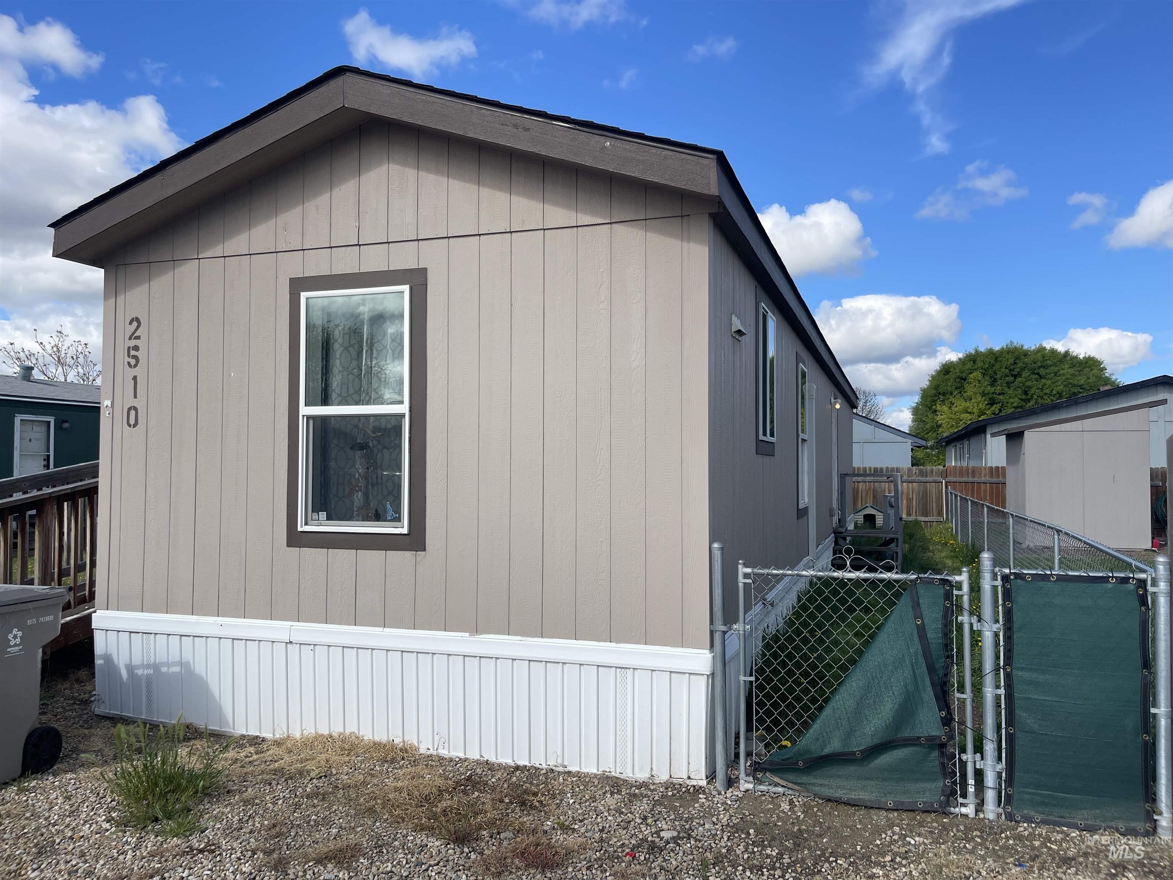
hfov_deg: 69.4
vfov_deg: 54.9
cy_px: 440
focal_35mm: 25
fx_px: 847
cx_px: 586
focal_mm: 5.1
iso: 32
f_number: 1.6
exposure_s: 1/3663
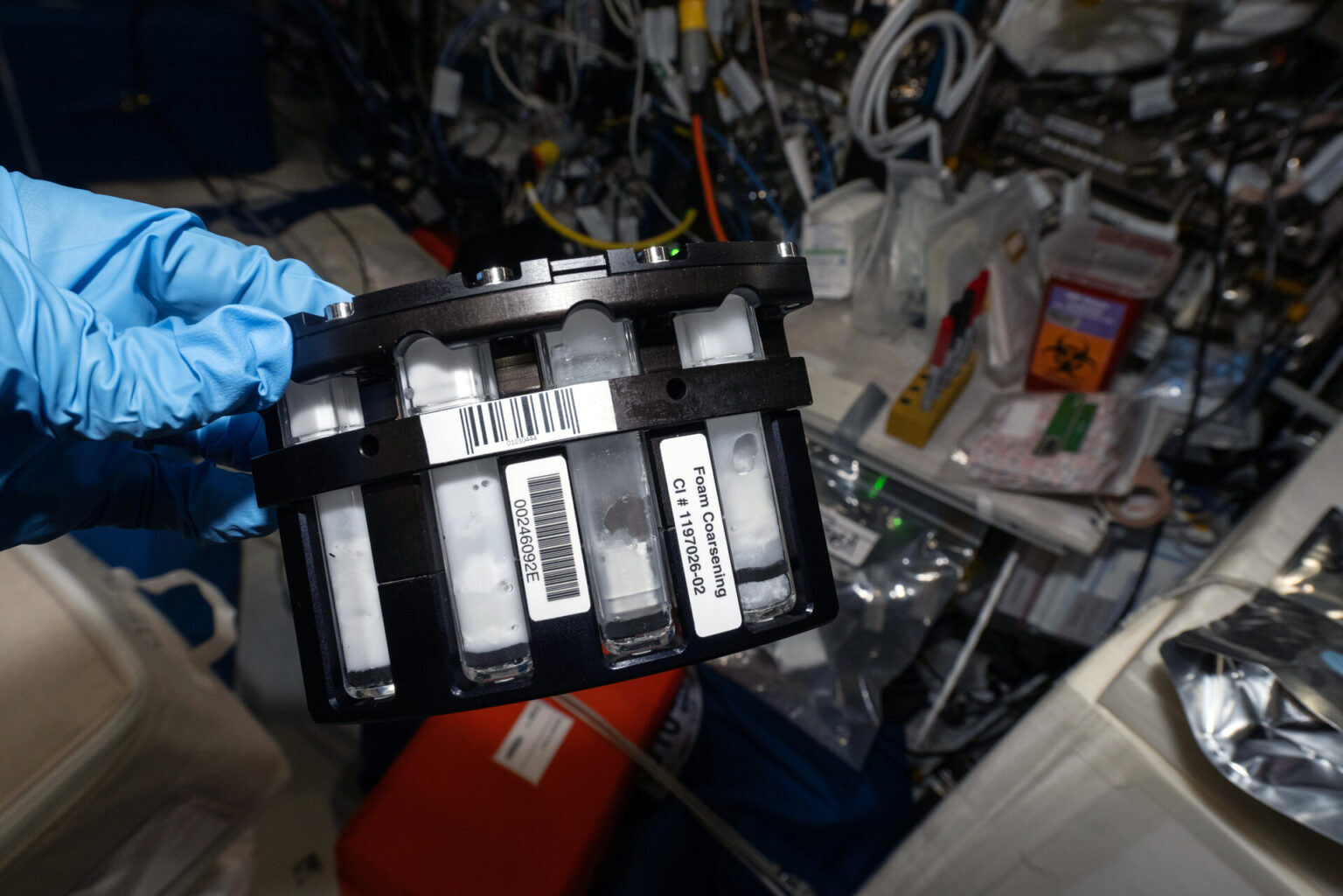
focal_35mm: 22
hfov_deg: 78.6
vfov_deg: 57.2
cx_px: 672
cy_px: 448
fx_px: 821
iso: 1100
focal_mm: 22
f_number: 11
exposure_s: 1/60
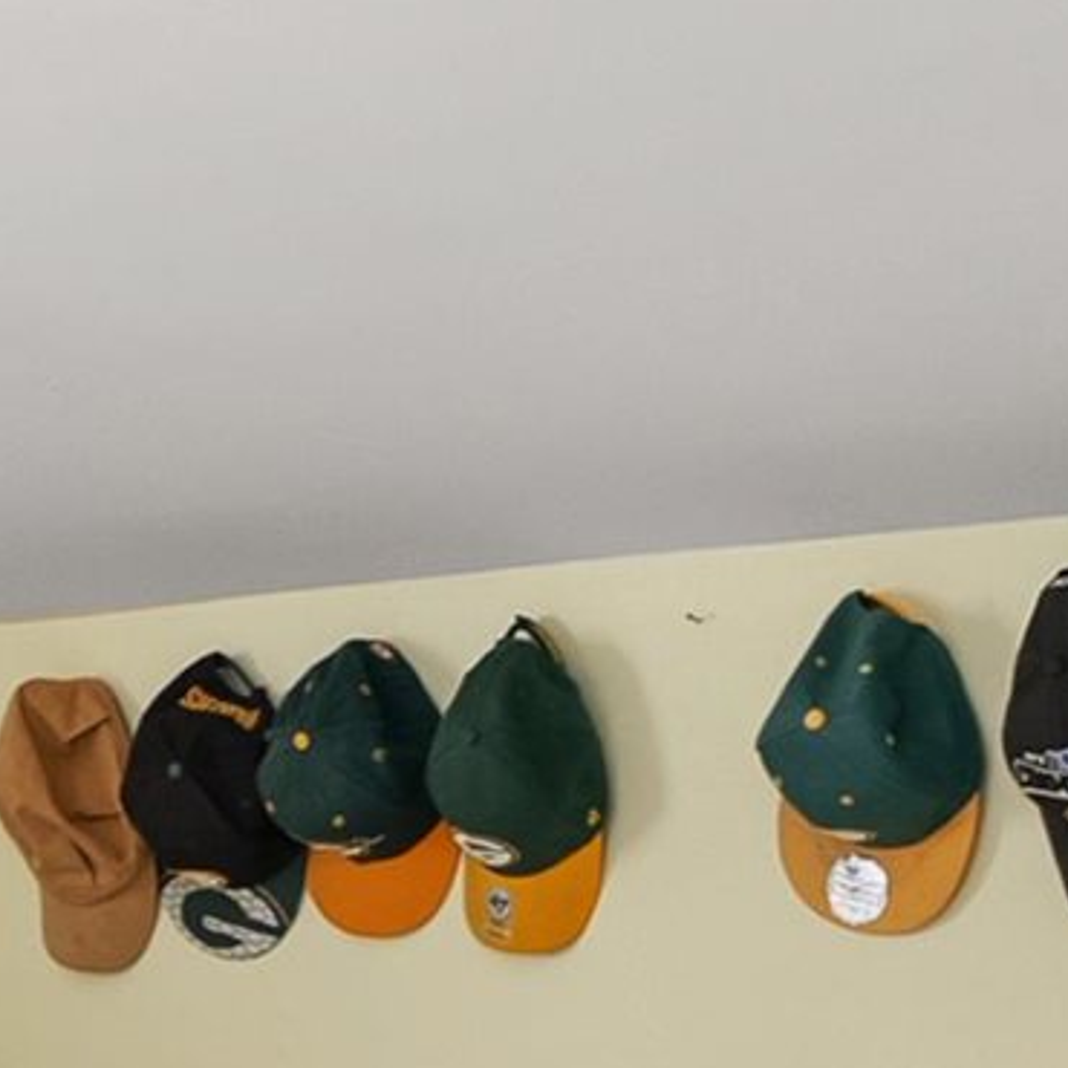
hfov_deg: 14.4
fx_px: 3944
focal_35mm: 113
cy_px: 1277
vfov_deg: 14.9
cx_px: -508
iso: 500
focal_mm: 16
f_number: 7.1
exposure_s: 1/2.5
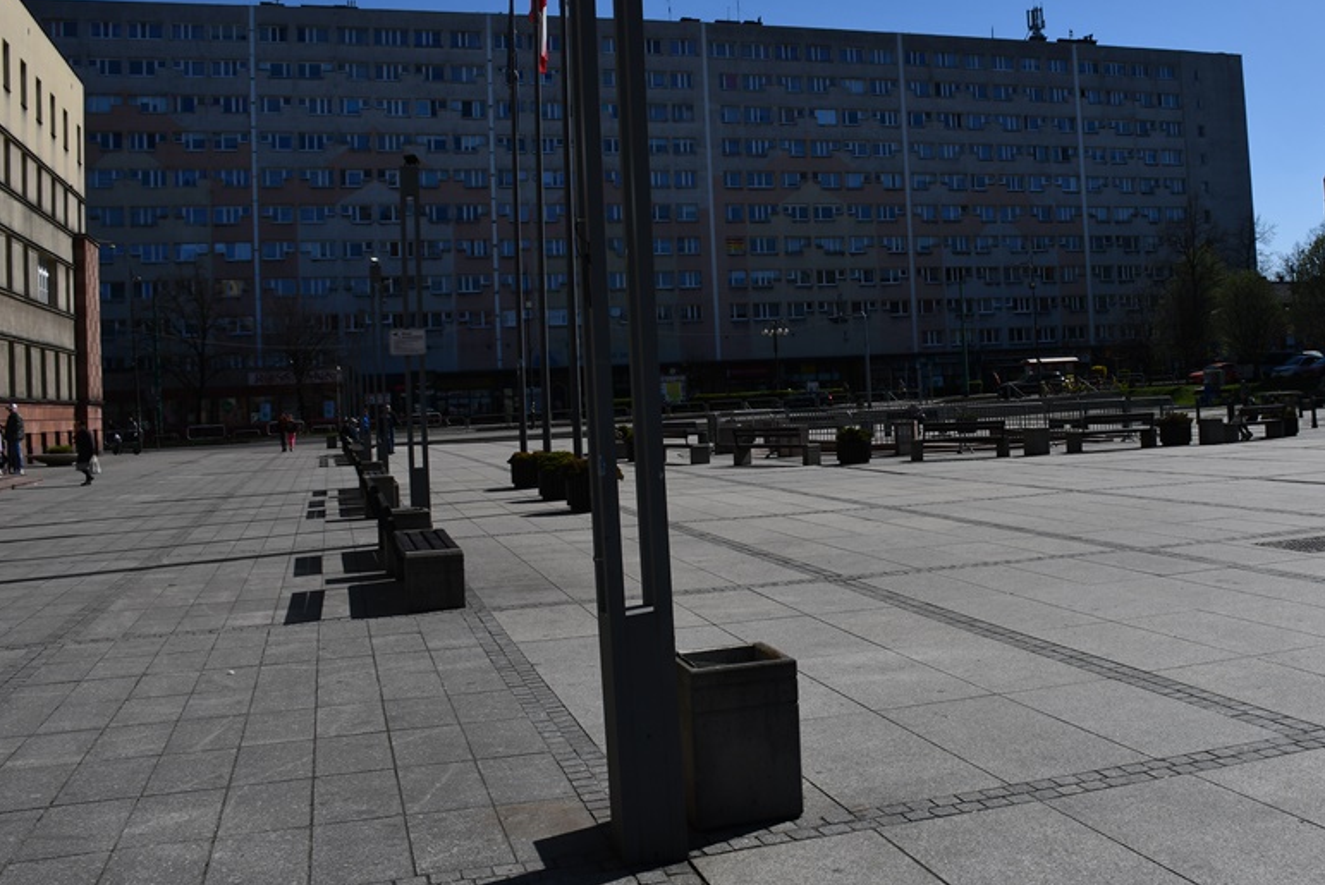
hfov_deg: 53.6
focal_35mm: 35
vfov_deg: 37.7
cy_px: 334
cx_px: 849
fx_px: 1289
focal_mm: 18
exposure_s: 1/400
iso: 100
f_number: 10
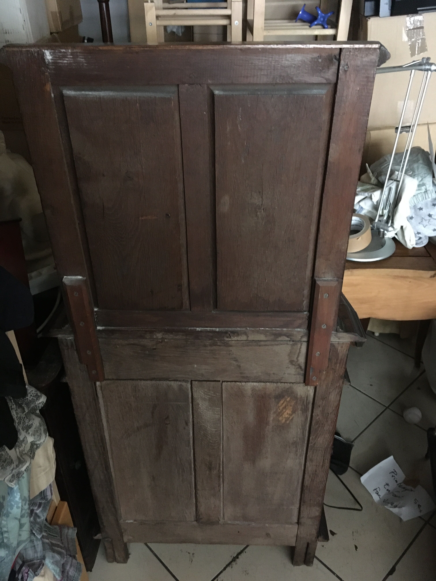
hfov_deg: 48.2
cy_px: 290
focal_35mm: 29
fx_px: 487
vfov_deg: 61.7
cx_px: 218
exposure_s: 1/17
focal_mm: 4.15
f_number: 2.2
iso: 500
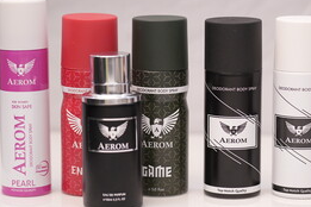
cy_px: 76
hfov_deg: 12.5
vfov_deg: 8.4
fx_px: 1408
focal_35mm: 163
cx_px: 256
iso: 320
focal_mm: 85
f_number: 2.8
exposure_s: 1/80
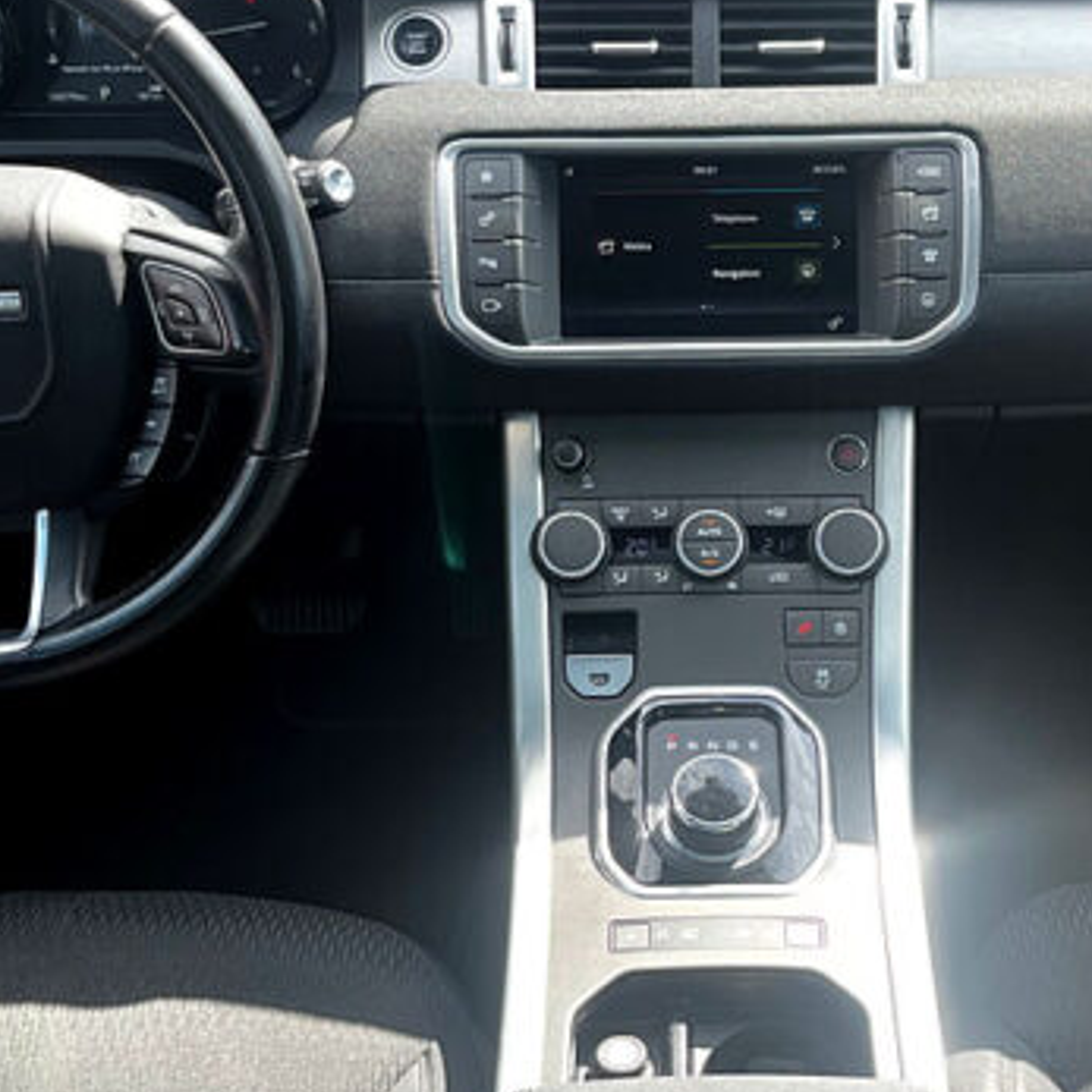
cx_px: 673
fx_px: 1892
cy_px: 695
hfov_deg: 32.1
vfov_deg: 32.0
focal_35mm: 53
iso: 50
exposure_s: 1/375
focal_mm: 5.1
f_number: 1.6
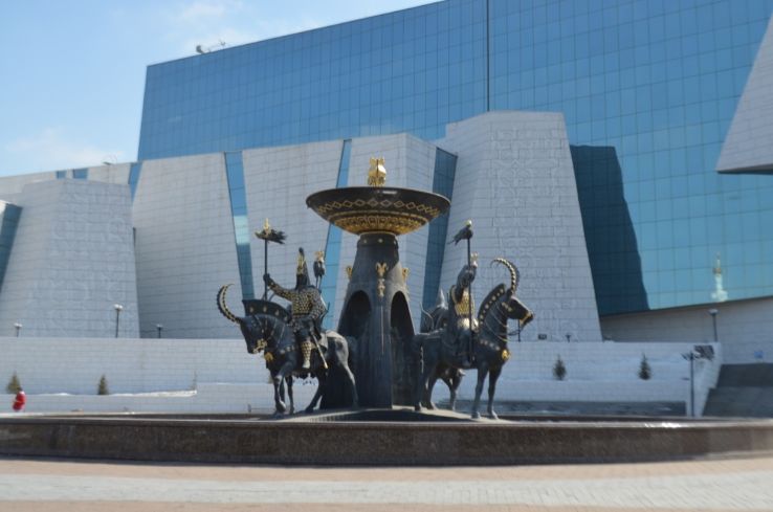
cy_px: 256
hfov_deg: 49.6
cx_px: 386
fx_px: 836
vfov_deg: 34.1
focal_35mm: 39
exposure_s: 1/1600
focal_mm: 26
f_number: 6.3
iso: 400
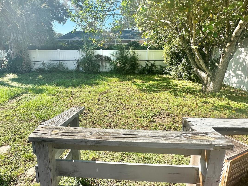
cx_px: 111
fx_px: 150
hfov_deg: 78.8
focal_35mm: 21
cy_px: 86
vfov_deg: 63.4
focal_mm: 2.22
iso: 40
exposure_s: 1/831
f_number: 2.2
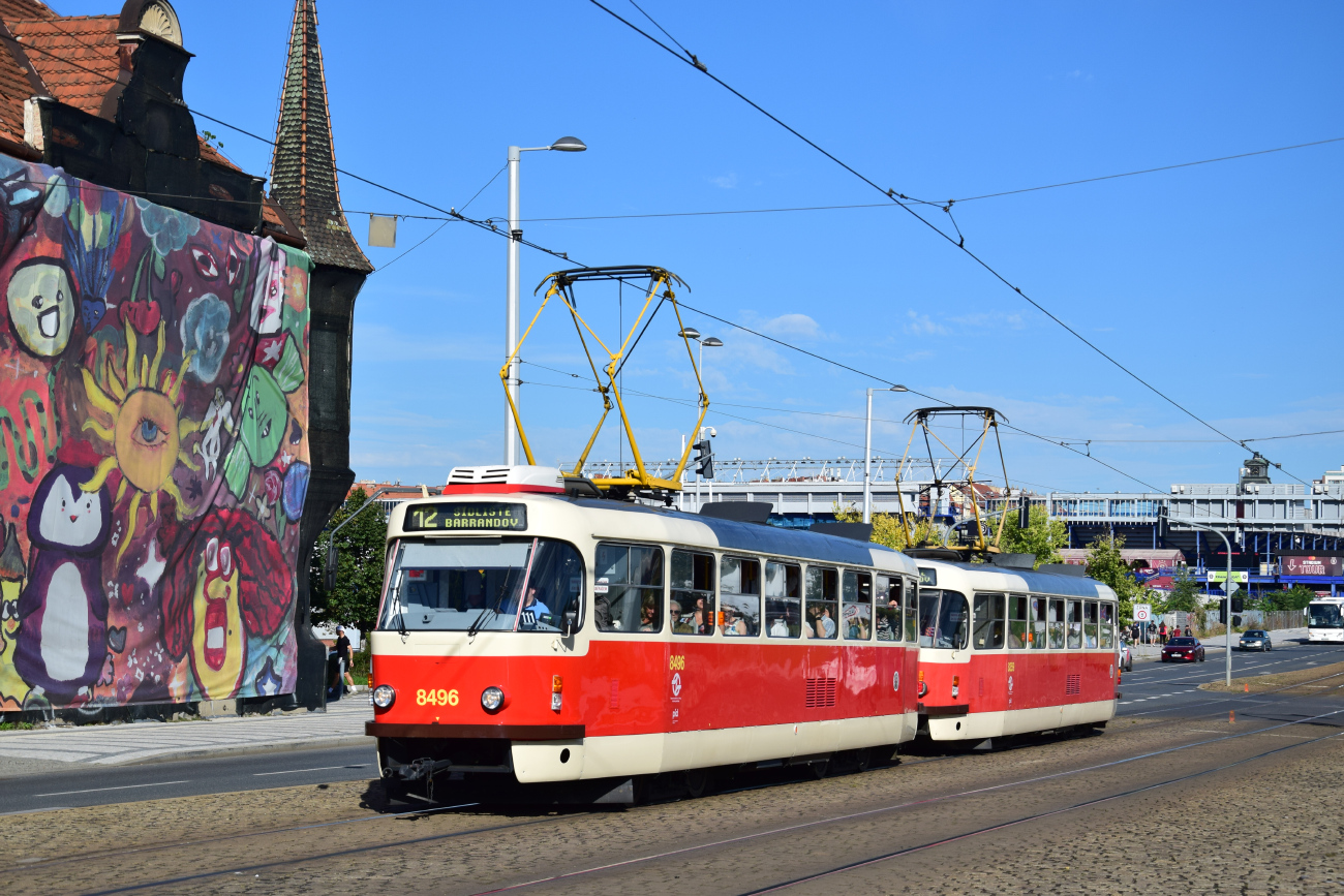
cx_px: 672
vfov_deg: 21.6
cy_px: 448
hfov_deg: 31.9
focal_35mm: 63
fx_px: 2352
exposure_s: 1/1000
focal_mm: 42
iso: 200
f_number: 6.3
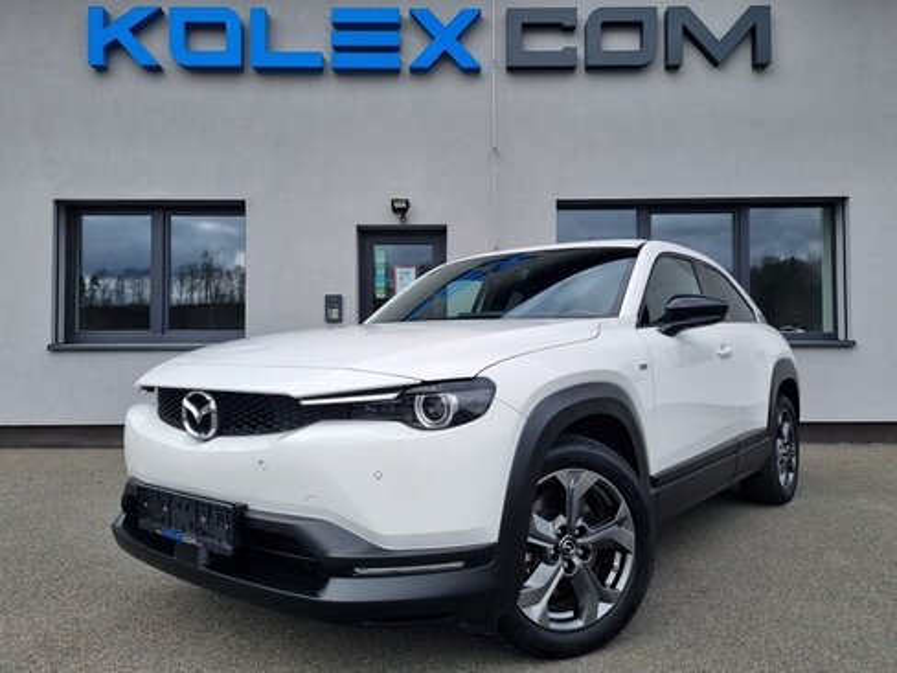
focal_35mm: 26
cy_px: 336
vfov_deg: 53.1
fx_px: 674
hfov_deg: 67.3
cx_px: 448
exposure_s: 1/1712
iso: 50
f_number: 1.8
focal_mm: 5.4
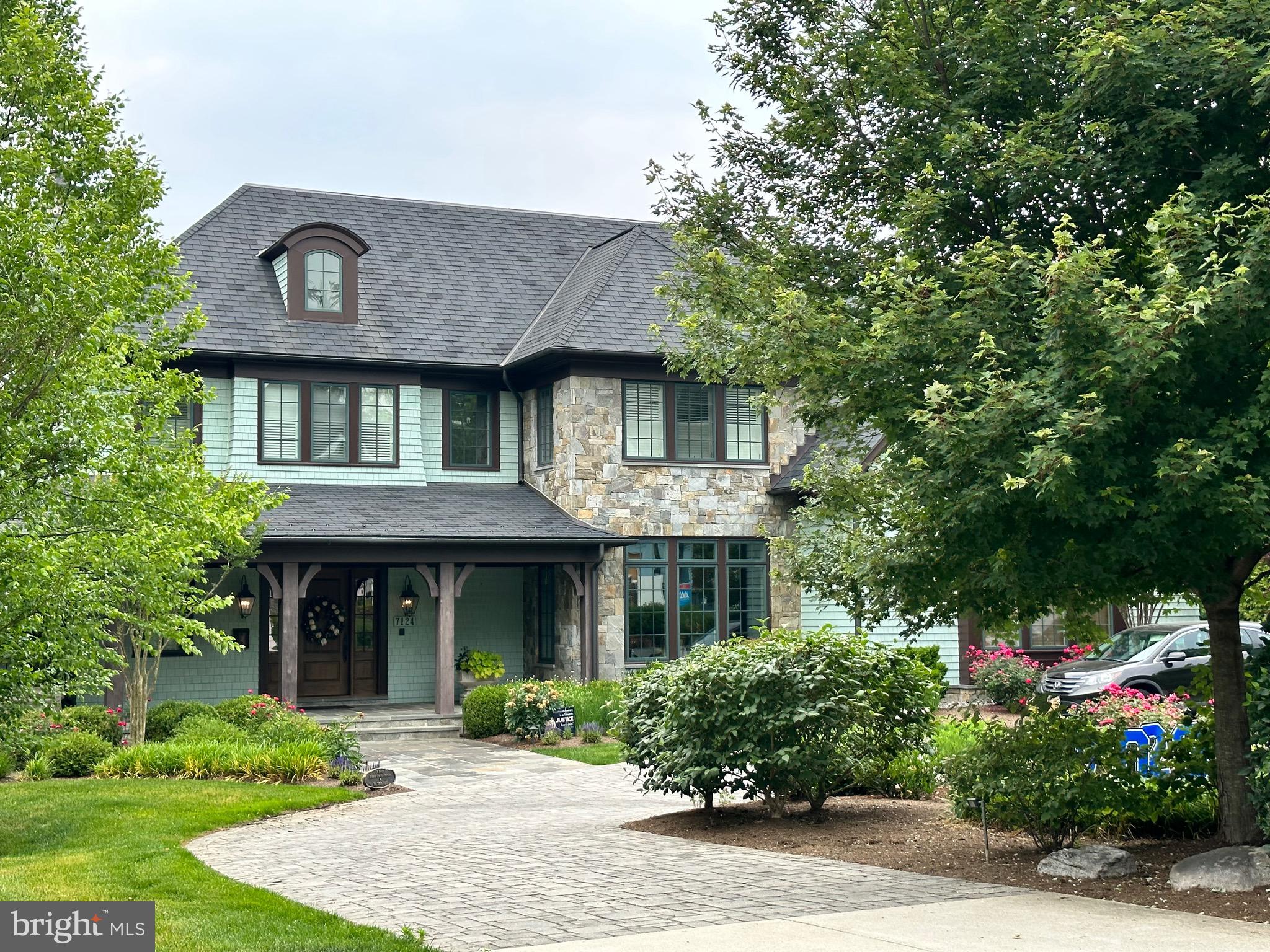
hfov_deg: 39.7
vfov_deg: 30.3
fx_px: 1761
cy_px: 476
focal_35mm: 48
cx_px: 635
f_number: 1.78
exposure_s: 1/962
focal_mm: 6.86
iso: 64
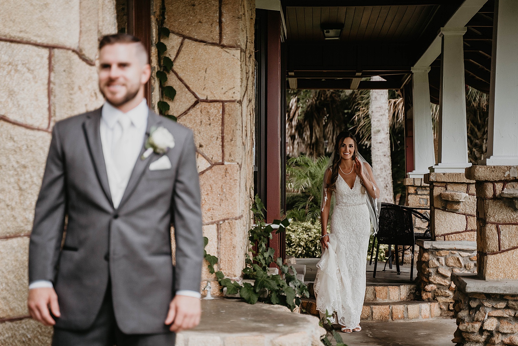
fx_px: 950
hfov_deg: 30.5
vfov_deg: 20.6
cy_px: 173
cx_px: 259
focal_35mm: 66
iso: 400
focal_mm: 66
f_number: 2.8
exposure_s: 1/200
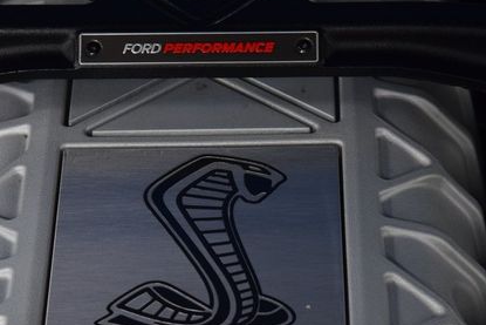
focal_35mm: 162
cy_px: 242
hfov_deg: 12.7
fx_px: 2188
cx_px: 206
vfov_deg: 8.5
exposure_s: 1/30
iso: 1250
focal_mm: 70
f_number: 7.1
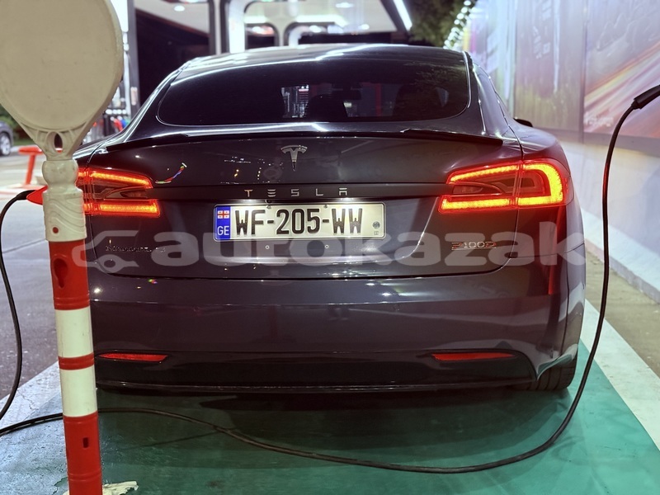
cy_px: 248
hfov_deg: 39.7
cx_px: 330
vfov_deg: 30.3
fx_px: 915
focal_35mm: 48
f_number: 1.78
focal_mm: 6.76
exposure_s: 1/33
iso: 500
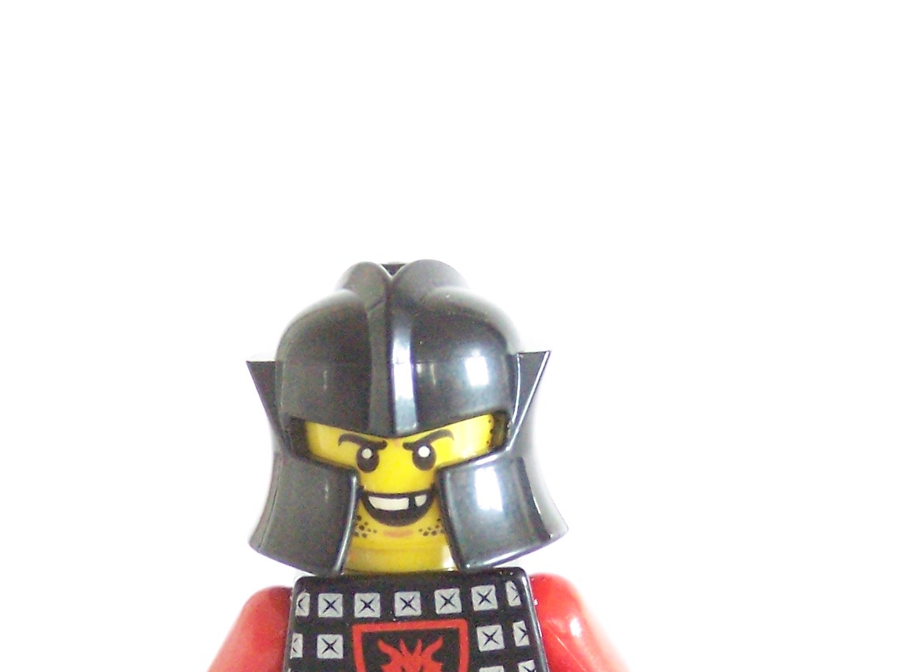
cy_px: 682
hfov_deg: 13.4
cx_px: 451
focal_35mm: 147
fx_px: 3808
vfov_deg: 10.0
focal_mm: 10.7
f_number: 3.2
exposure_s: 1/3
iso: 400
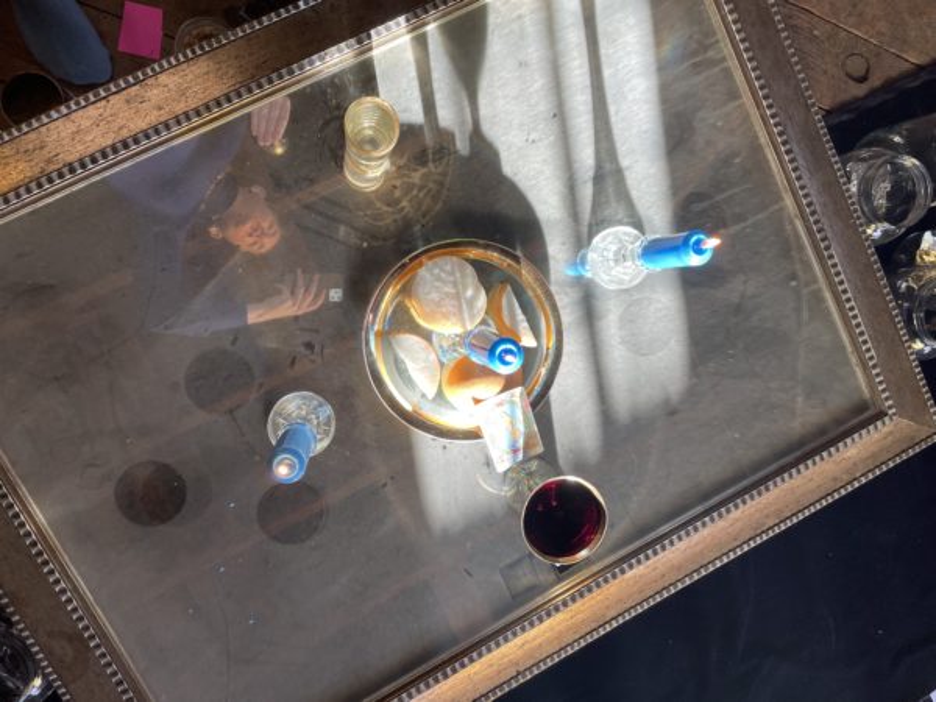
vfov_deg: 53.1
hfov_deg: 67.3
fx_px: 703
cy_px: 351
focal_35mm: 26
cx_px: 468
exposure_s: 1/121
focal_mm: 4.2
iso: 50
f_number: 1.6
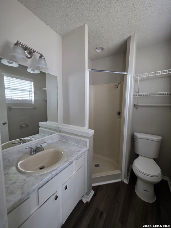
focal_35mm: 13
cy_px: 114
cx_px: 86
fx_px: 86
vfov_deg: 106.2
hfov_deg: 89.9
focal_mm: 2.2
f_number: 1.9
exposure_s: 1/60
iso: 200
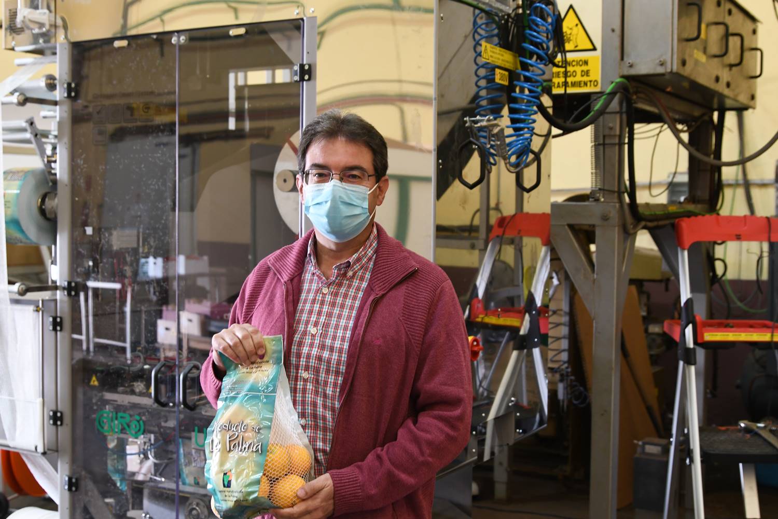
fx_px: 1037
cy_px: 260
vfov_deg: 28.1
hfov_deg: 41.1
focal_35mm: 48
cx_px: 389
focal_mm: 32
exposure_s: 1/20
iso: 1000
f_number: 4
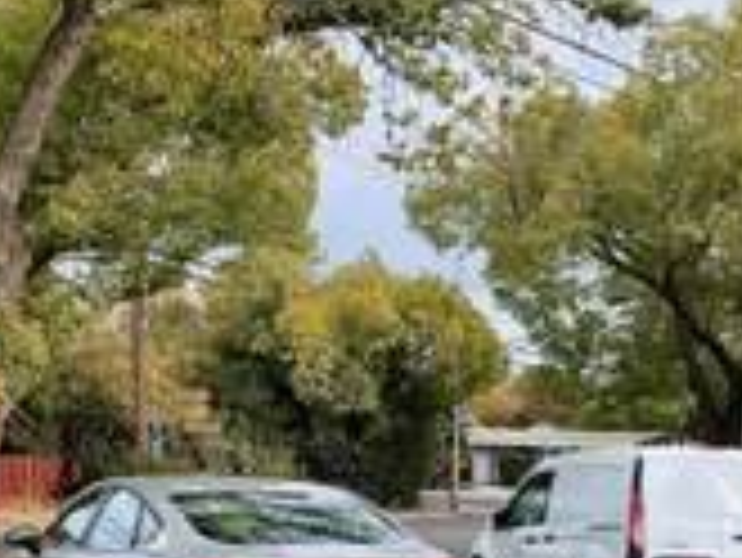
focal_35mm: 68
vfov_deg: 20.4
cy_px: 648
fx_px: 1459
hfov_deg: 27.8
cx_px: 616
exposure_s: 1/344
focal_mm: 4
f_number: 1.8
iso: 20
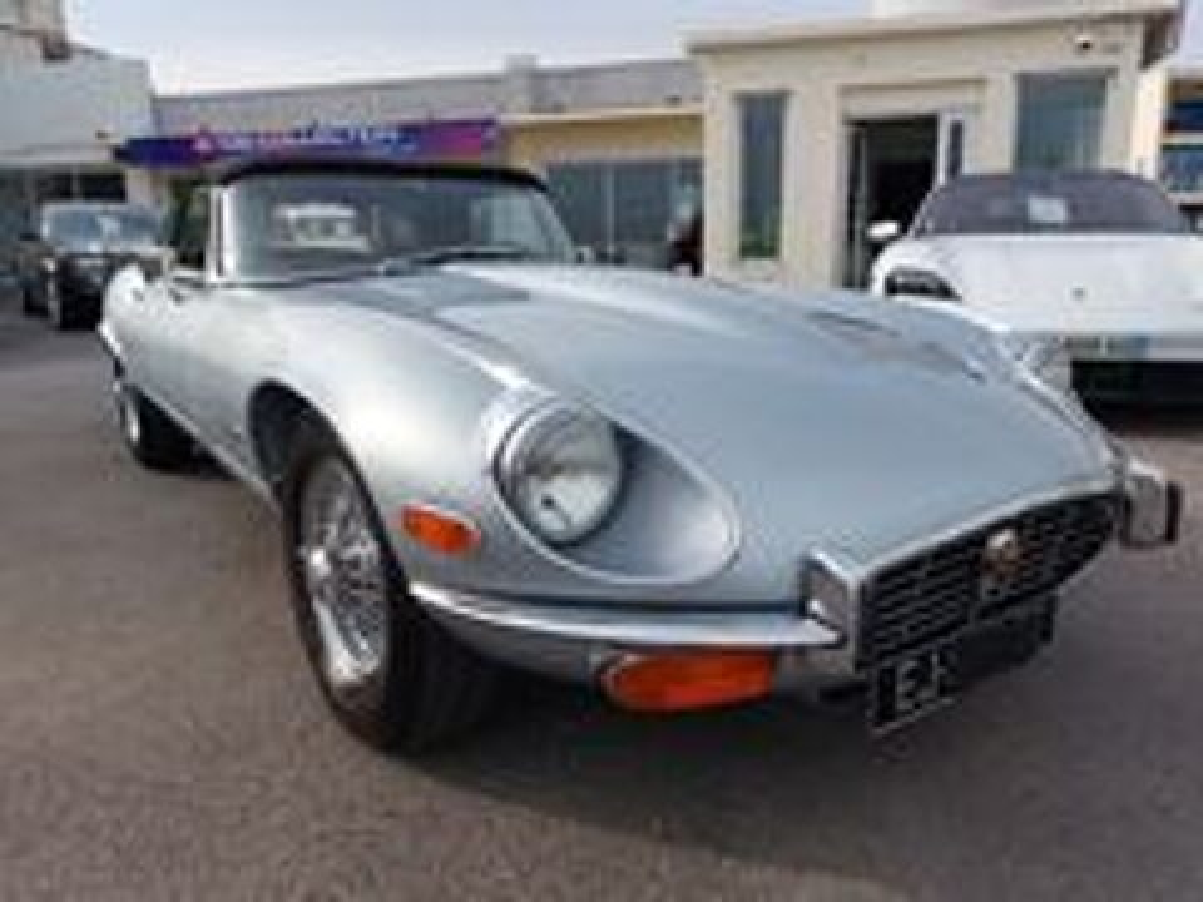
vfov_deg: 54.9
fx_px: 869
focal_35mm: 25
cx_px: 602
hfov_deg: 69.4
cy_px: 451
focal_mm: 5.23
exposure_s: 1/1025
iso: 25
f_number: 1.8
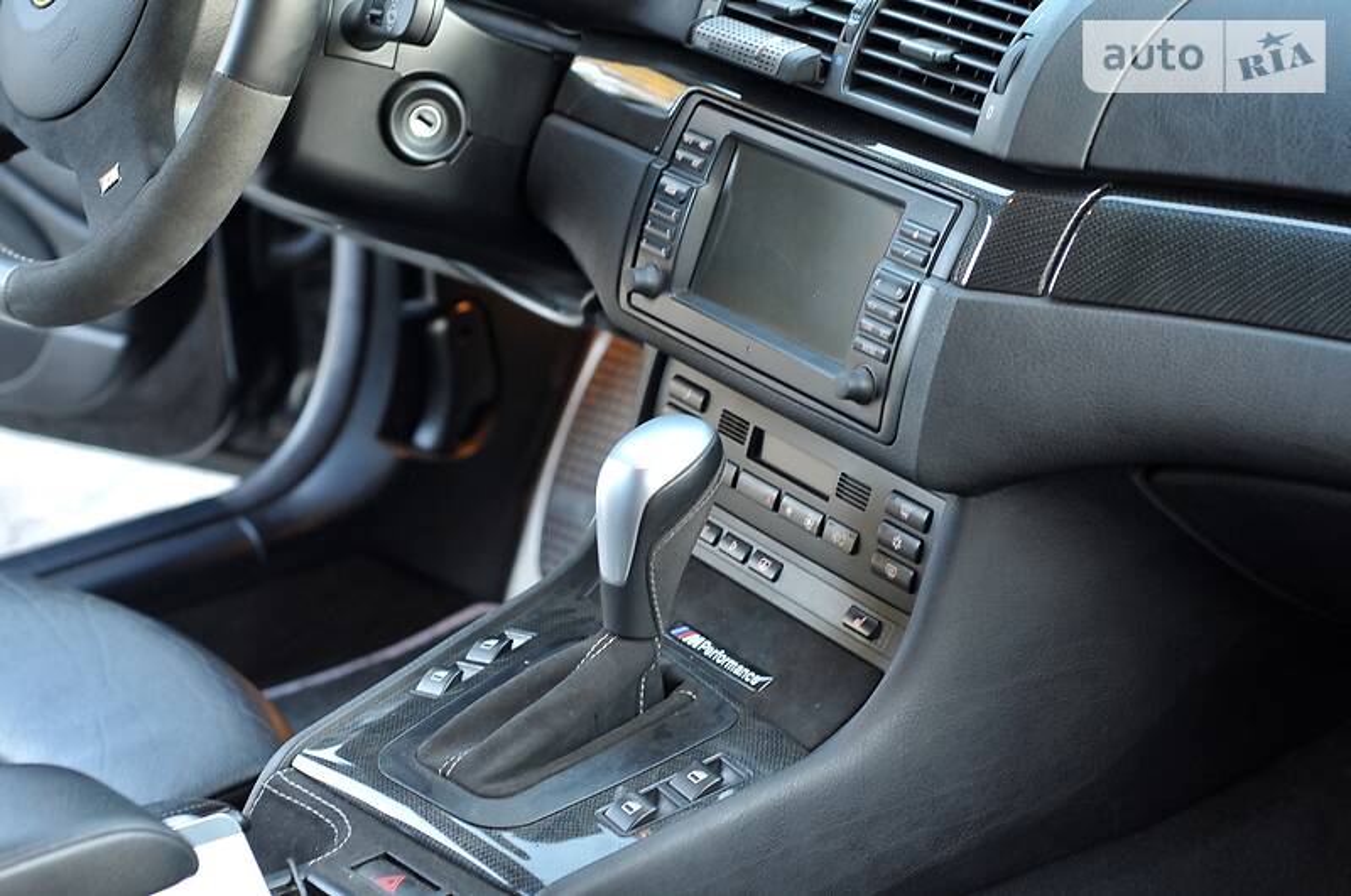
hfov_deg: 27.0
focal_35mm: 75
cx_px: 676
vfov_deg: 18.1
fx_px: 2811
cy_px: 448
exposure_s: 1/20
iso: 400
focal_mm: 50
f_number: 3.5
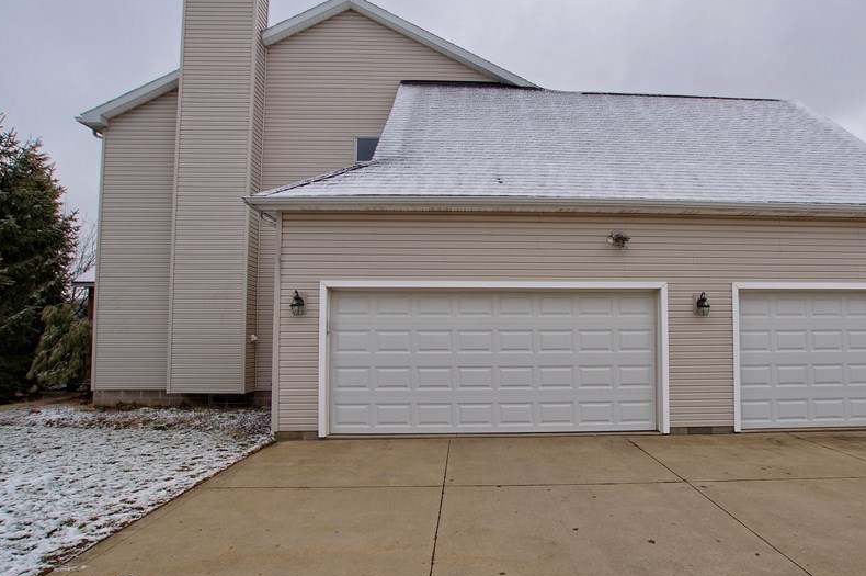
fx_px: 545
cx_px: 499
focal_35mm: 23
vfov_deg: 55.6
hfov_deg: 76.4
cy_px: 301
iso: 100
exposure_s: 1/100
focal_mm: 11
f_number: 8
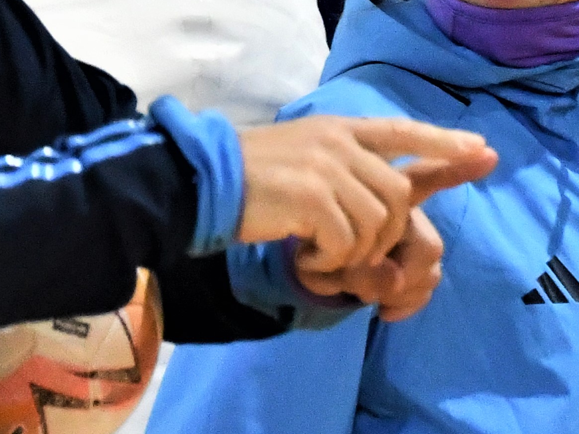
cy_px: -52
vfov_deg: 1.7
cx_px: -23
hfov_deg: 2.3
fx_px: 14636
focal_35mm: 875
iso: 4000
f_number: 3.5
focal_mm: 145
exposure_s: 1/800
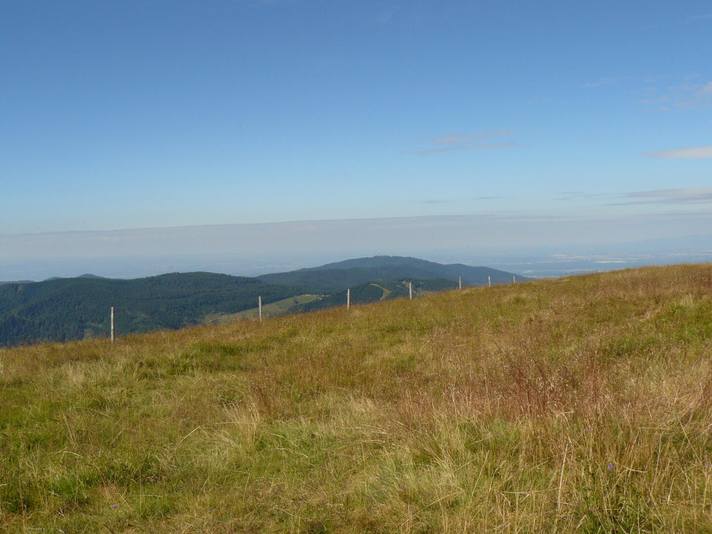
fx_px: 761
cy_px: 267
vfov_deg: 38.7
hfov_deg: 50.1
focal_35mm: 37
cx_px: 356
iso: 100
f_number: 6.3
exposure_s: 1/400
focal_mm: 6.1
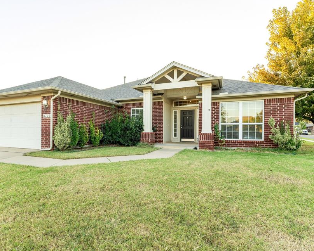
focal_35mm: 20
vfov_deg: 68.7
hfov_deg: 80.8
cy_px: 124
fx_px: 184
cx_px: 141
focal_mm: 11.1
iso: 100
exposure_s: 1/15
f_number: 8
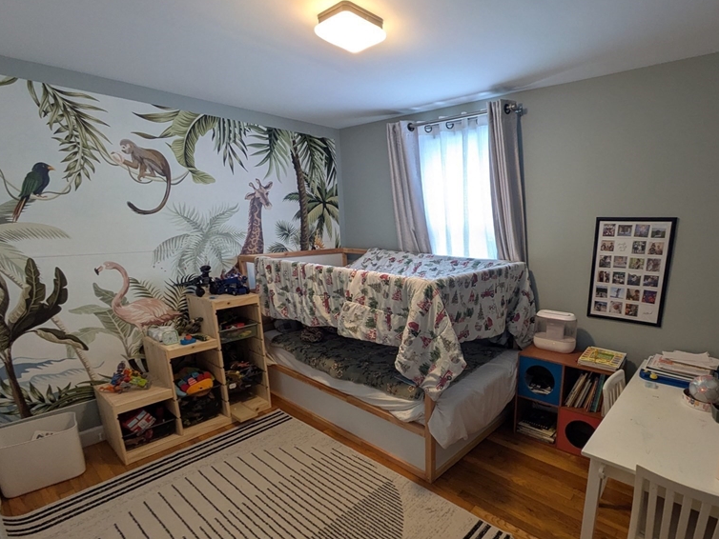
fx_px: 395
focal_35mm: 19
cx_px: 441
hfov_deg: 83.3
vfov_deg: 68.1
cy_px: 323
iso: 77
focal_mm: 1.83
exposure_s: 1/24
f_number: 2.2
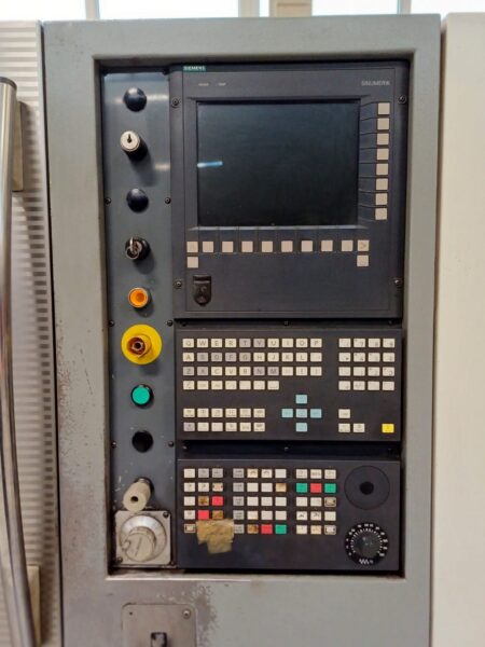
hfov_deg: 54.9
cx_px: 242
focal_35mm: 25
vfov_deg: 69.4
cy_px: 324
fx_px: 467
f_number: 1.8
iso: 320
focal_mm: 4.65
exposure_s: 1/33
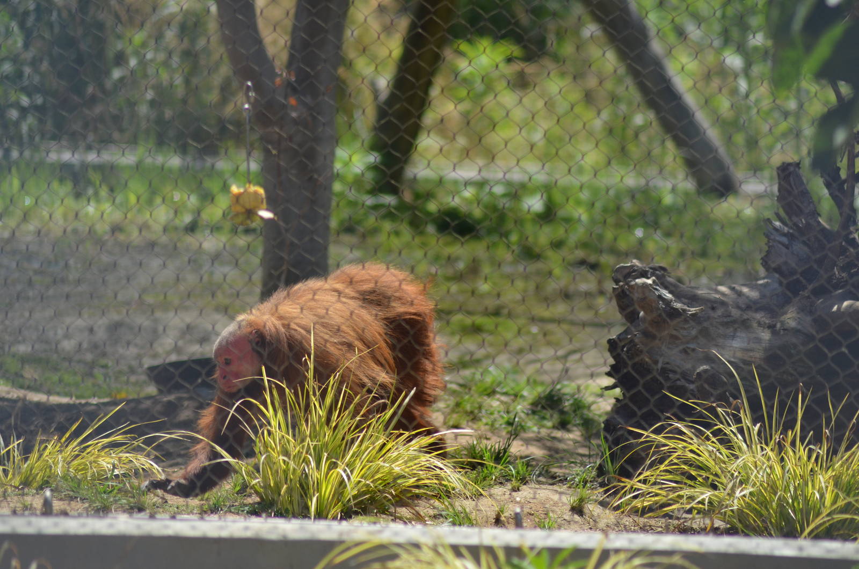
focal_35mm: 315
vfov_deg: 4.3
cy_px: 284
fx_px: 7501
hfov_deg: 6.6
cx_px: 430
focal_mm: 210
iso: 400
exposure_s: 1/1600
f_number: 5
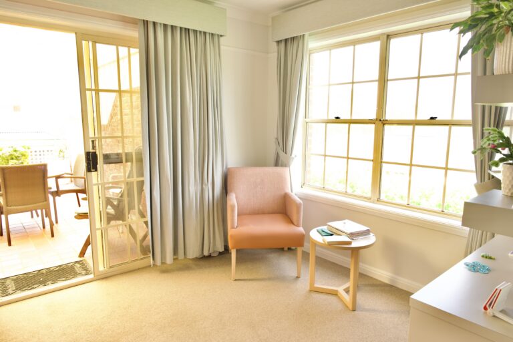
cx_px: 256
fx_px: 342
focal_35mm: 24
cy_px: 171
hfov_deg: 73.7
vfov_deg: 53.1
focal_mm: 24
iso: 400
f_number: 8
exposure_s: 1/15
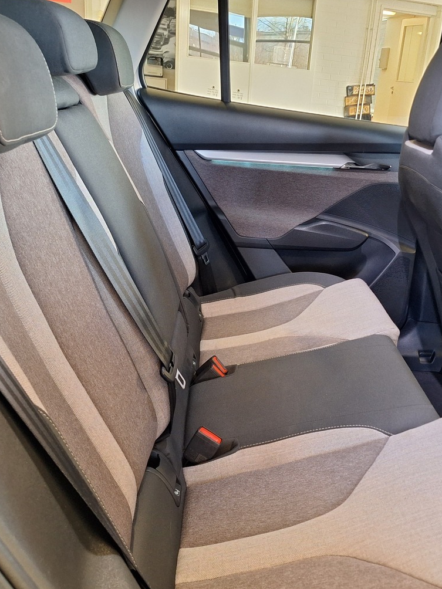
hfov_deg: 42.5
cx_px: 284
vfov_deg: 55.3
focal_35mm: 33
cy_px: 302
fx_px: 562
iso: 320
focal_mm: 5.54
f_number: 1.8
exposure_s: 1/25
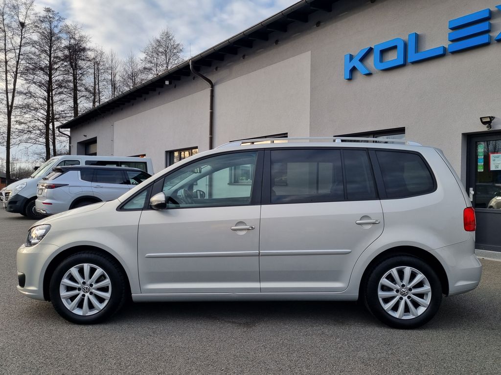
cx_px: 250
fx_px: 376
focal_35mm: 26
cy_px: 188
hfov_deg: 67.3
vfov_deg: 53.1
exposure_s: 1/732
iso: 50
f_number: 1.8
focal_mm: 5.4
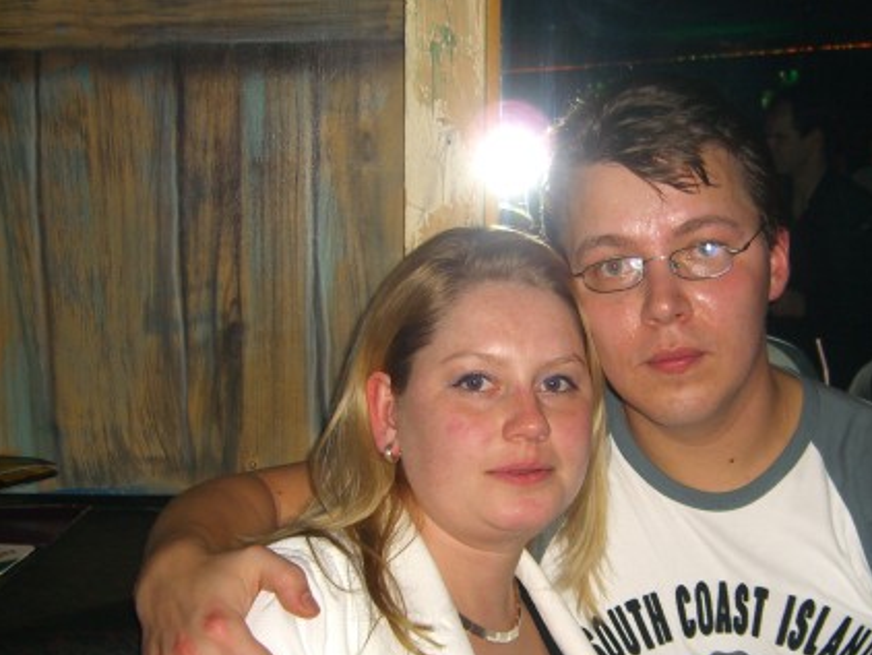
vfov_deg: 27.0
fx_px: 1361
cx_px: 543
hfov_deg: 35.3
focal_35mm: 54
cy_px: 415
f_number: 2.8
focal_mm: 7.9
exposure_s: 1/60
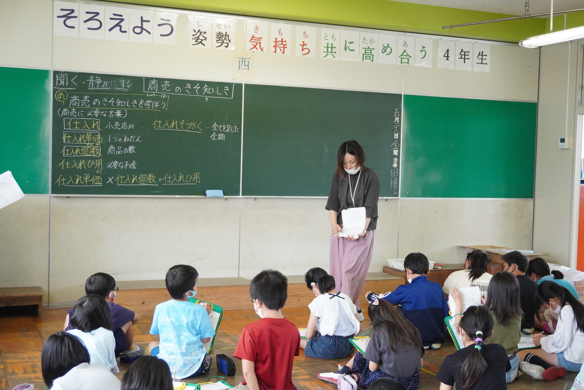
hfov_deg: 41.1
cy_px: 195
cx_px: 292
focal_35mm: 48
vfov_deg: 28.1
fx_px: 779
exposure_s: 1/250
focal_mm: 32
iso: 2000
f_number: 5
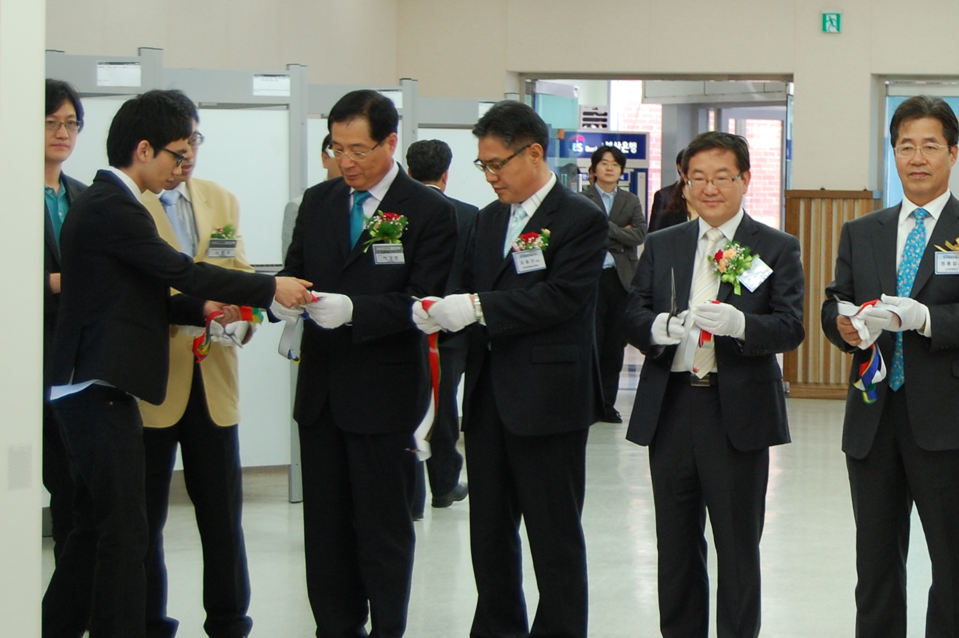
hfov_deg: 18.8
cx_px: 861
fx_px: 2848
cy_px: 219
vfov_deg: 12.8
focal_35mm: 107
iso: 400
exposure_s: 1/40
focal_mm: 38
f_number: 4.8
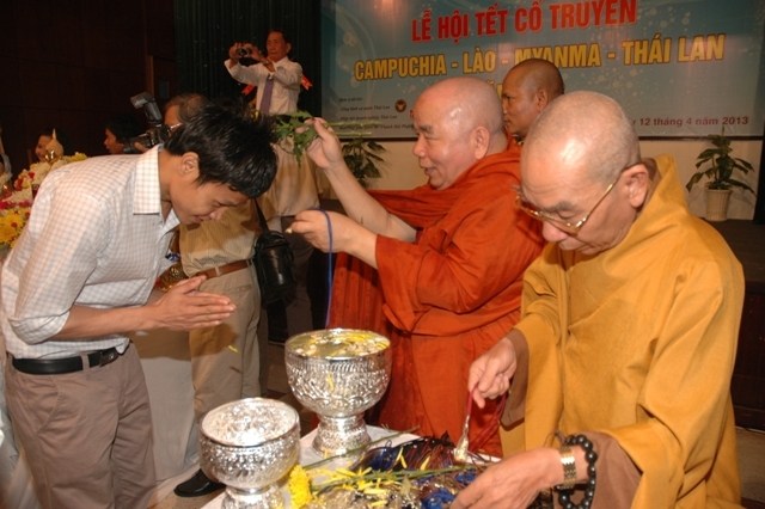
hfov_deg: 67.4
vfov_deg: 47.9
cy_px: 254
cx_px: 382
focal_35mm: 27
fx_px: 573
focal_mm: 18
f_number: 4
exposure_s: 1/60
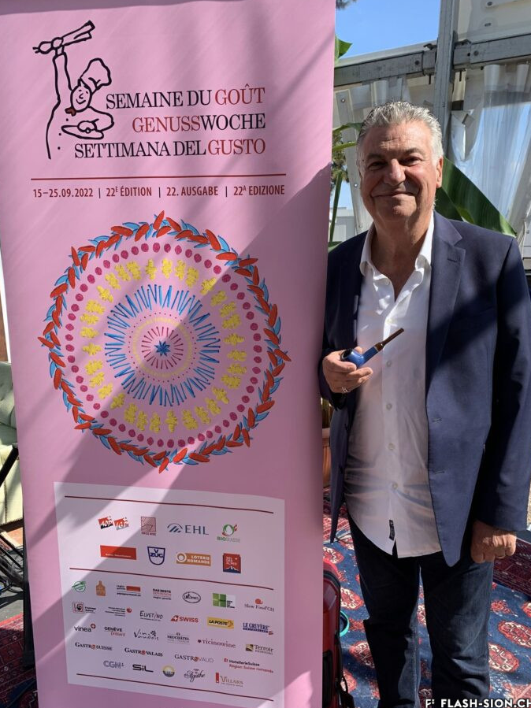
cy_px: 356
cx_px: 270
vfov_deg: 65.3
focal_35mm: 27
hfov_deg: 51.3
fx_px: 552
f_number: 1.8
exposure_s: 1/1011
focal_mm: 4.25
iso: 25
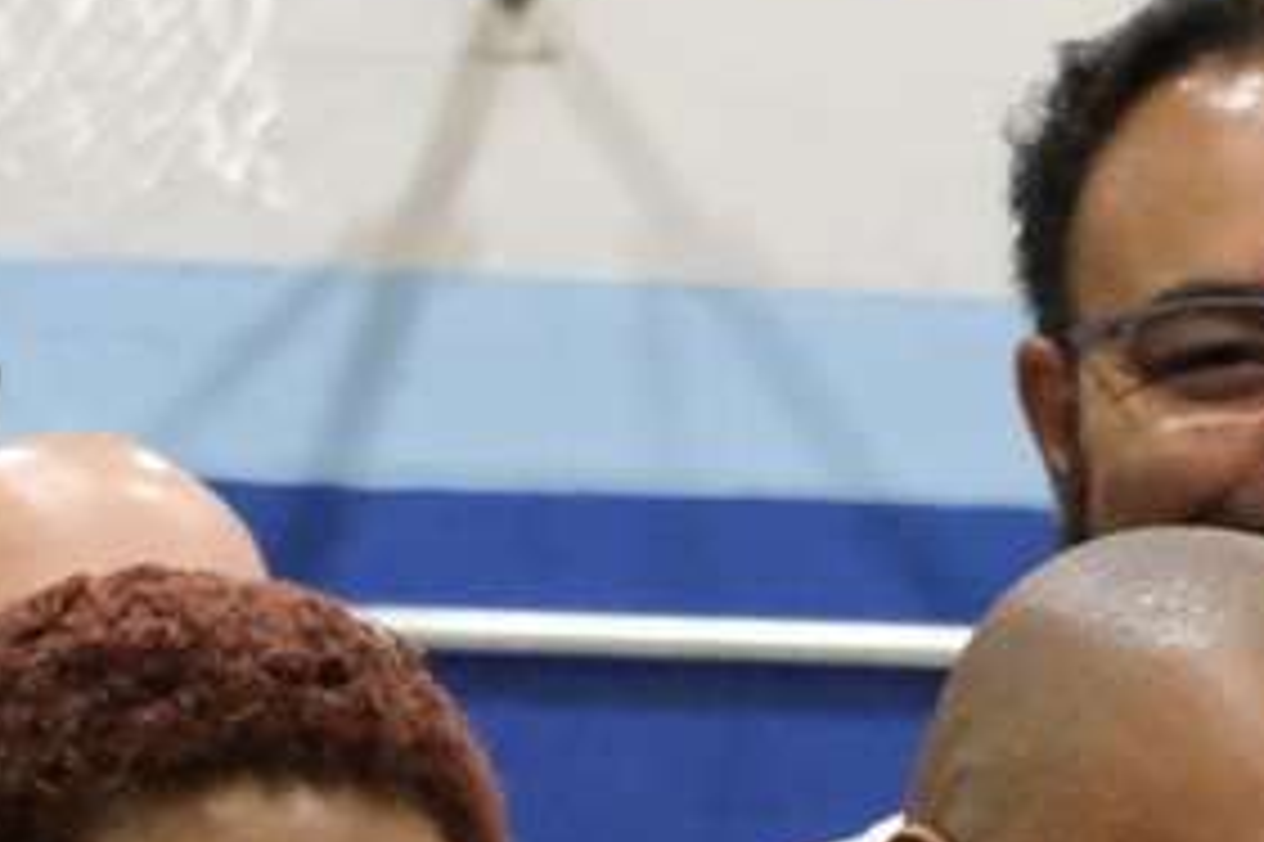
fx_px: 13860
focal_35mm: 395
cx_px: 2978
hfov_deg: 5.1
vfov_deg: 3.4
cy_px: 2107
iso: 10000
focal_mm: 49.4
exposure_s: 1/200
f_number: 5.6
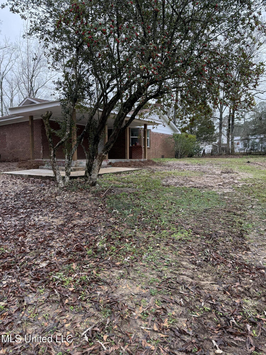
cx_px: 133
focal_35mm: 24
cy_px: 178
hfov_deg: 56.8
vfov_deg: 71.6
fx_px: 246
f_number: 1.78
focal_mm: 6.76
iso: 100
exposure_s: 1/329
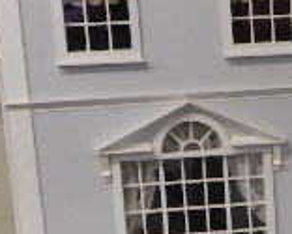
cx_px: 408
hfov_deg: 16.0
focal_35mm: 112
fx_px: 969
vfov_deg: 13.7
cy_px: 178
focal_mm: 5
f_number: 3.5
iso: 320
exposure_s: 1/45
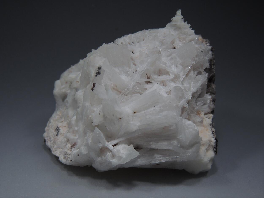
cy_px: 99
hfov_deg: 26.0
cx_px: 132
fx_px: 572
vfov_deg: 19.6
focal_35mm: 75
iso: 100
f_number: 4.4
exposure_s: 1/1600
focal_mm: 13.3
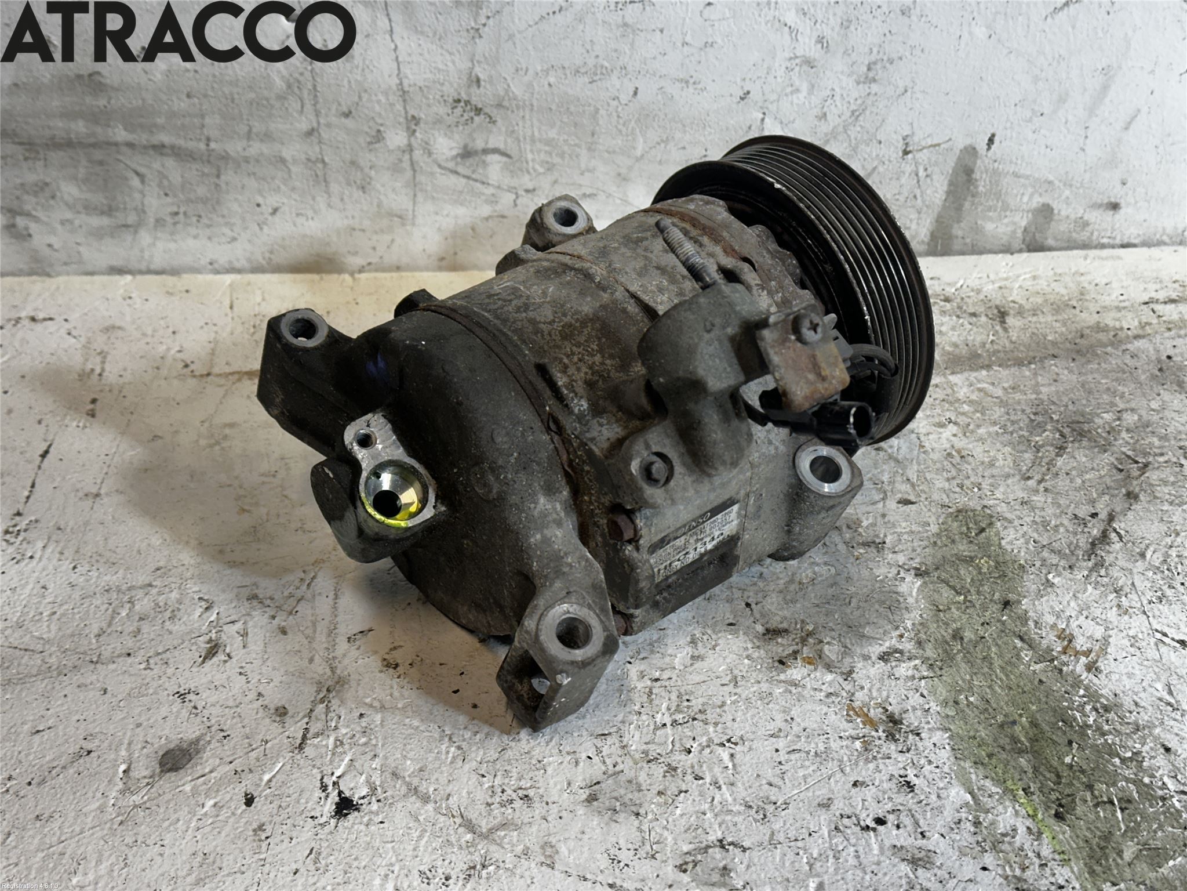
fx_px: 1646
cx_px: 594
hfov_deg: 39.7
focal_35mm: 48
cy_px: 446
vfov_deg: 30.3
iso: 100
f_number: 1.78
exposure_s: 1/50
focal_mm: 6.86
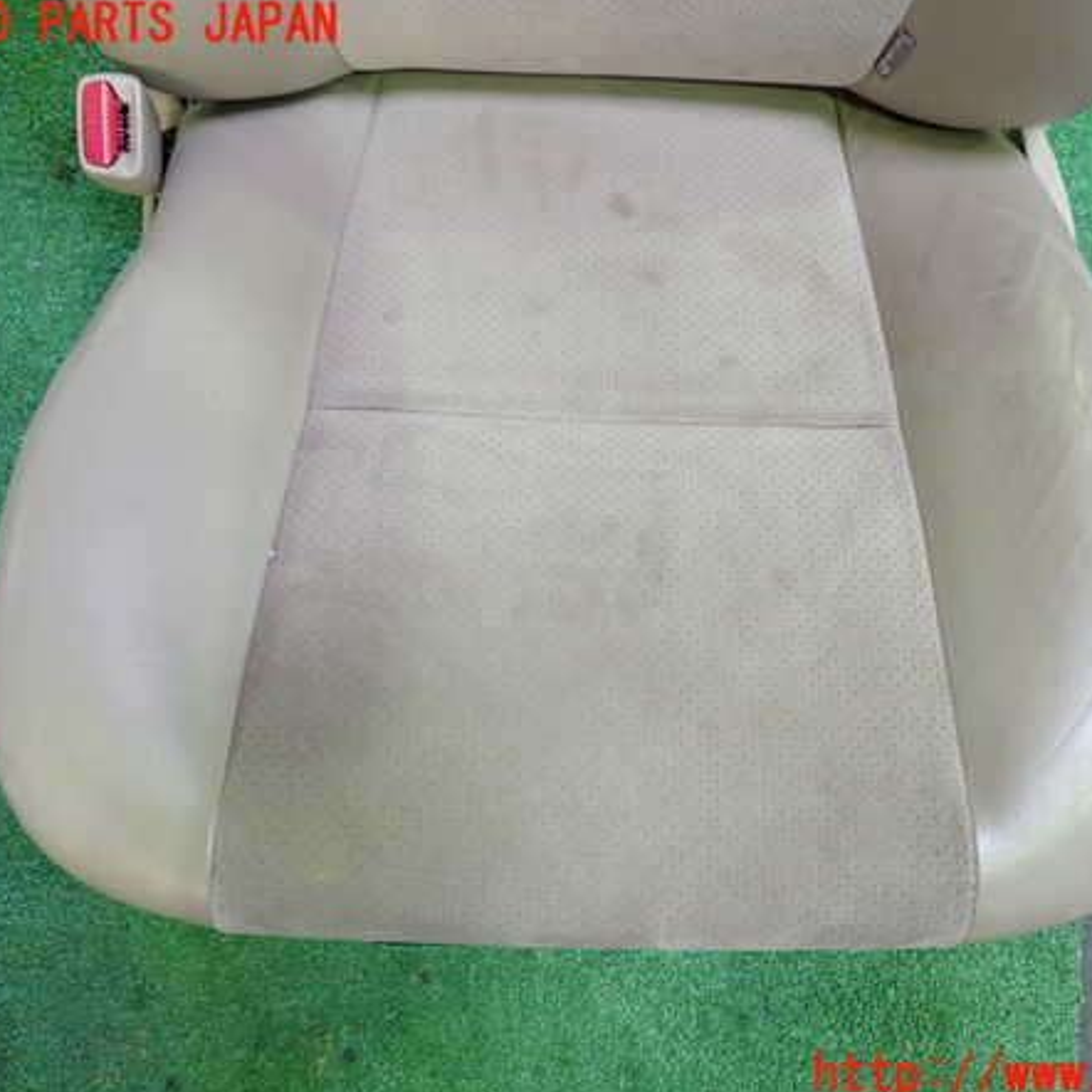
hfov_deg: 45.9
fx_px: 1285
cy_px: 551
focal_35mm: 36
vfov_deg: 46.0
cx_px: 630
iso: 320
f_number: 2.3
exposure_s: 1/30
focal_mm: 5.4
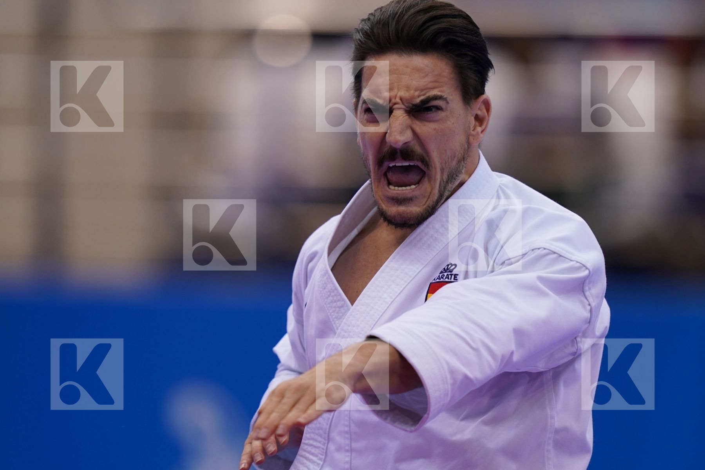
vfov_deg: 2.3
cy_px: 235
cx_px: 352
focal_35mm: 600
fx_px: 11749
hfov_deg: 3.4
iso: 500
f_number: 2.8
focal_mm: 400
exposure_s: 1/500
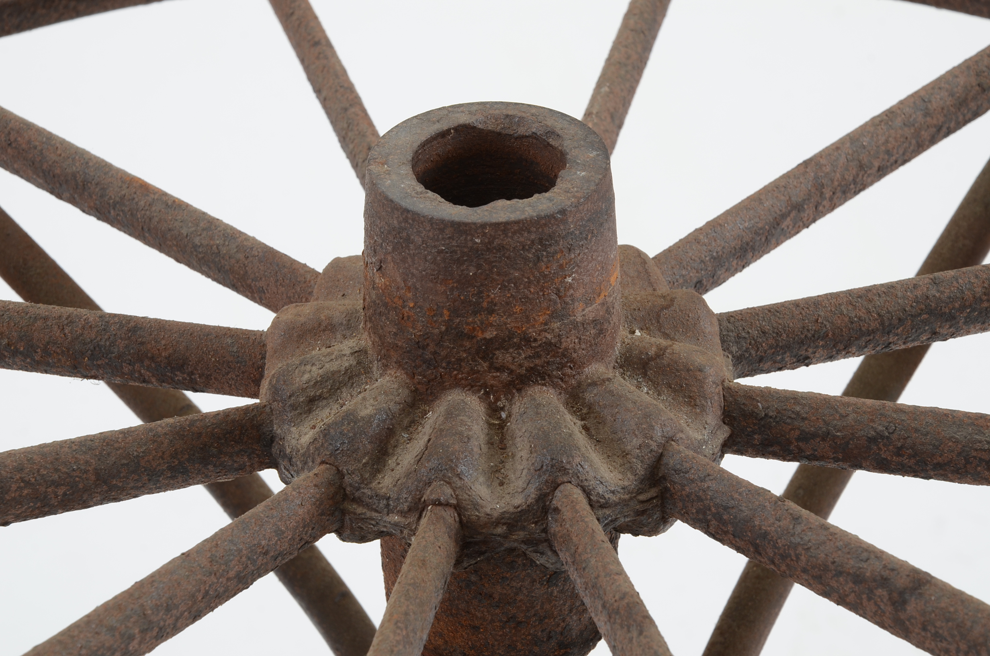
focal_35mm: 120
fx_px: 3293
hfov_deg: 17.1
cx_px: 495
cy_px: 328
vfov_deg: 11.4
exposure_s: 1/125
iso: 200
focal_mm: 80
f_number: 11
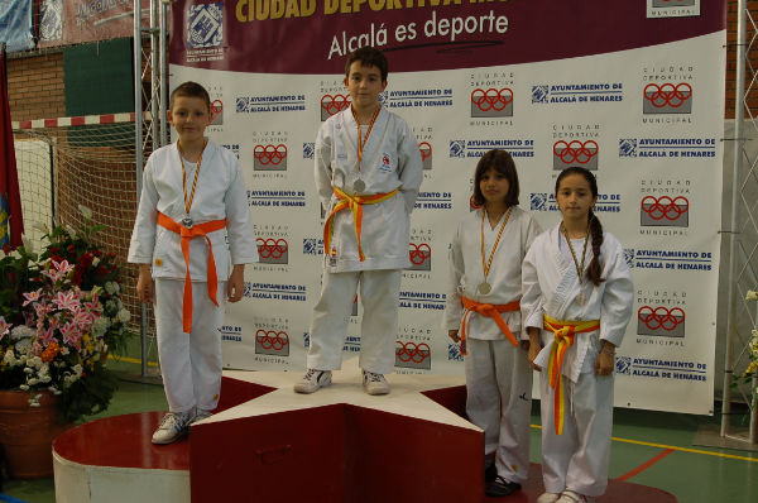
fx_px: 883
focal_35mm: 42
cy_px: 252
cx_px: 379
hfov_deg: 46.5
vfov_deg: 31.8
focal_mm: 28
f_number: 4
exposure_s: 1/60
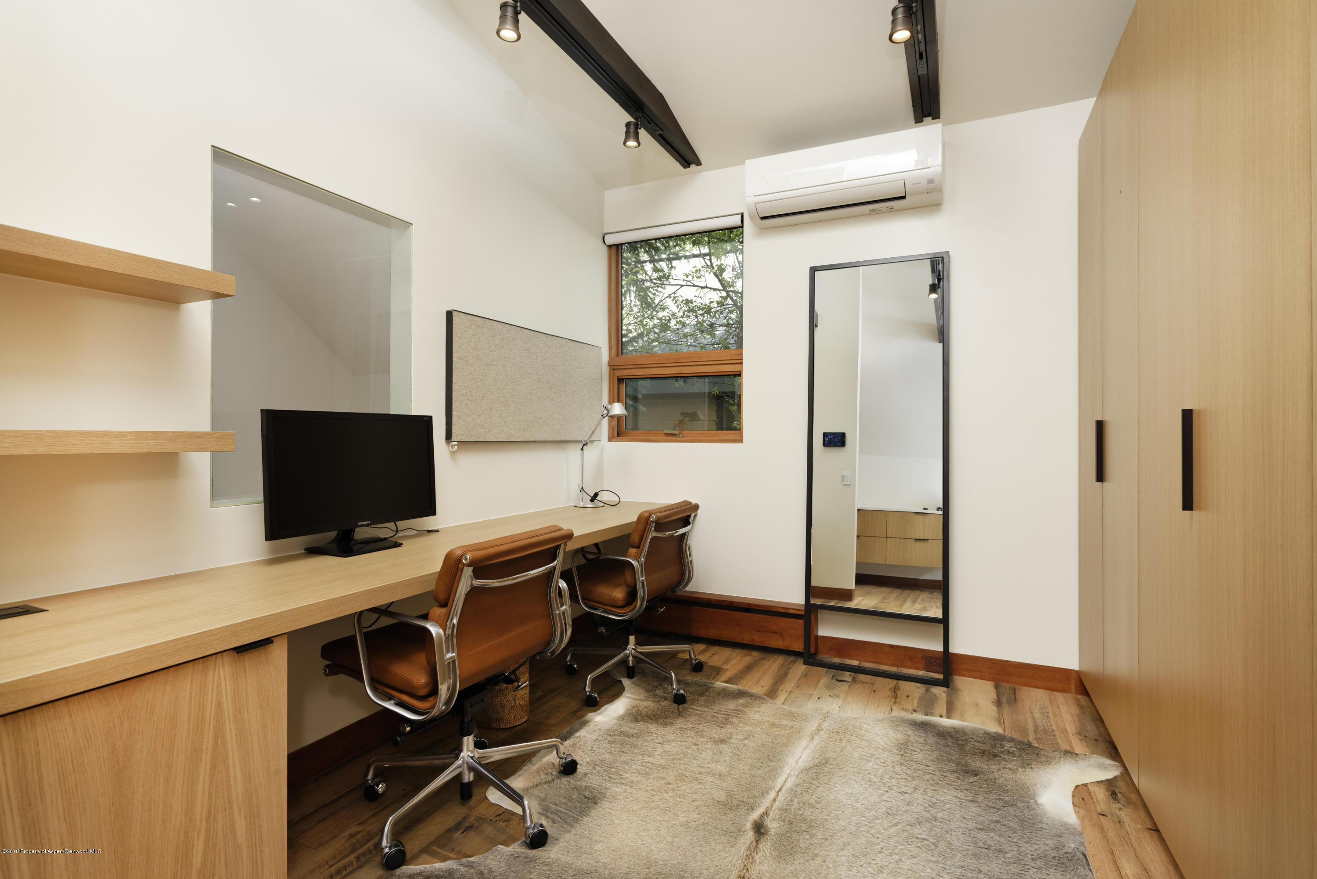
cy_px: 440
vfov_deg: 70.5
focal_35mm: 17
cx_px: 658
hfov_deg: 93.3
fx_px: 622
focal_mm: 17
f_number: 7.1
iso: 160
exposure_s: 1/2.5
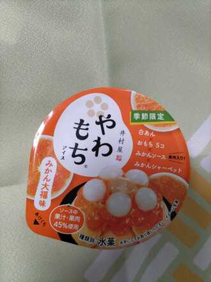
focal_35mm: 26
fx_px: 211
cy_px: 141
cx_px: 106
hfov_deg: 53.1
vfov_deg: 67.3
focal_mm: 4.8
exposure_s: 1/50
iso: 654
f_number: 1.79
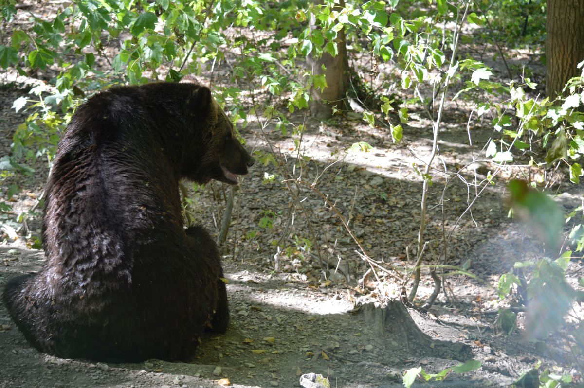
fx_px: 1337
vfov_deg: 16.5
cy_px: 194
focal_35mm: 82
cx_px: 292
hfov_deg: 24.6
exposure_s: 1/80
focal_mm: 55
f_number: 4.5
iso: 400
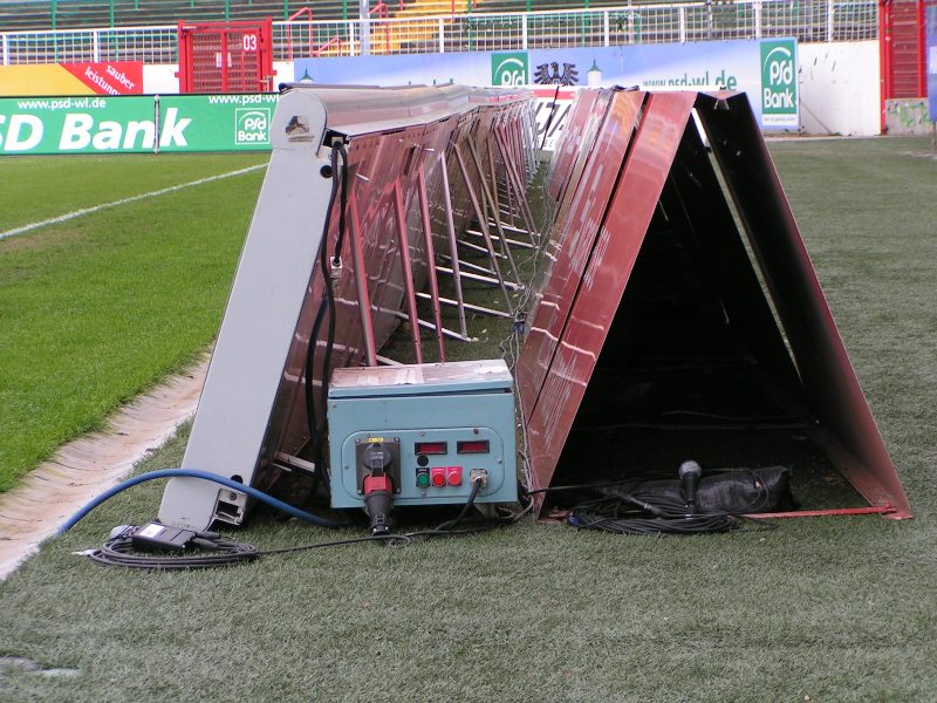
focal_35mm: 114
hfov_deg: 17.3
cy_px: 352
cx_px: 468
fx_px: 3086
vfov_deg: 13.0
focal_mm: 17.4
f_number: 4.5
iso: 50
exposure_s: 1/200
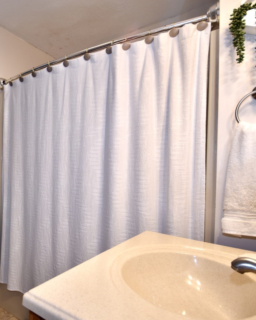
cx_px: 38
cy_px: 167
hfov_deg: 54.9
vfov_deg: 72.6
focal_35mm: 23
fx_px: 218
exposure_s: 1/60
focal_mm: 10
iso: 250
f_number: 4
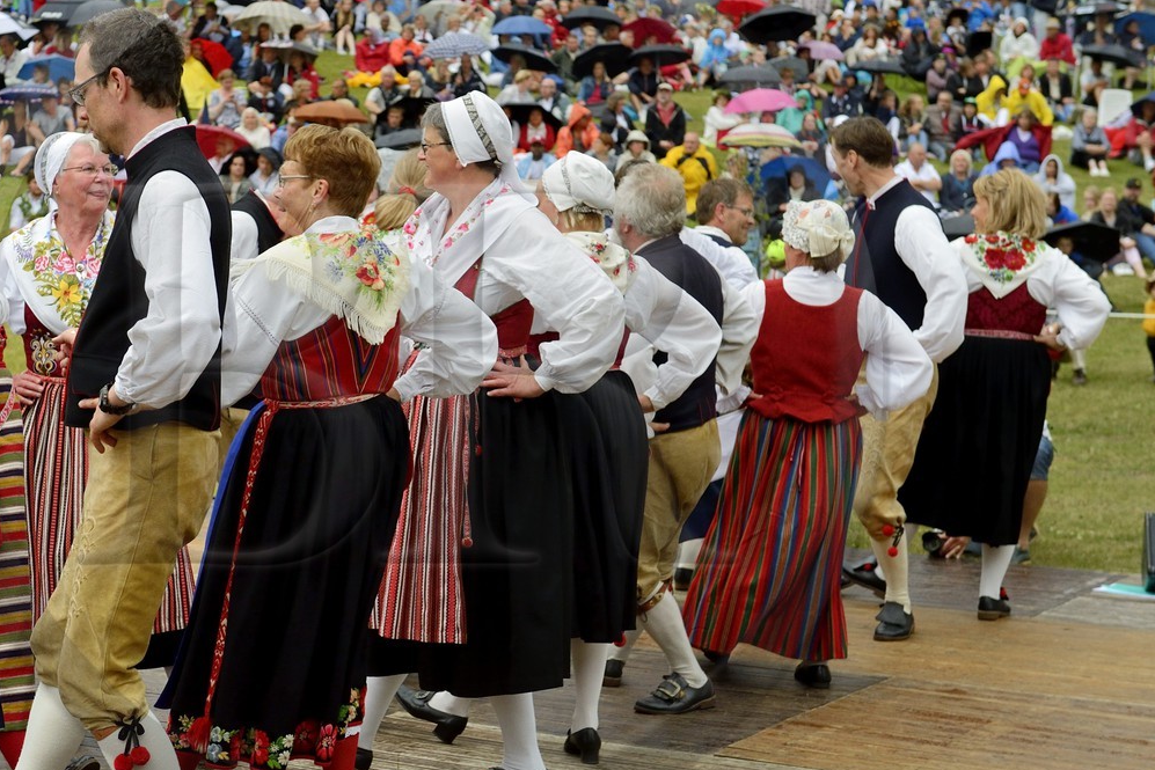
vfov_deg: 17.7
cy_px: 375
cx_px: 404
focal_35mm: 77
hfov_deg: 26.2
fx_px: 2471
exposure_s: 1/200
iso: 800
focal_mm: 48
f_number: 4.5
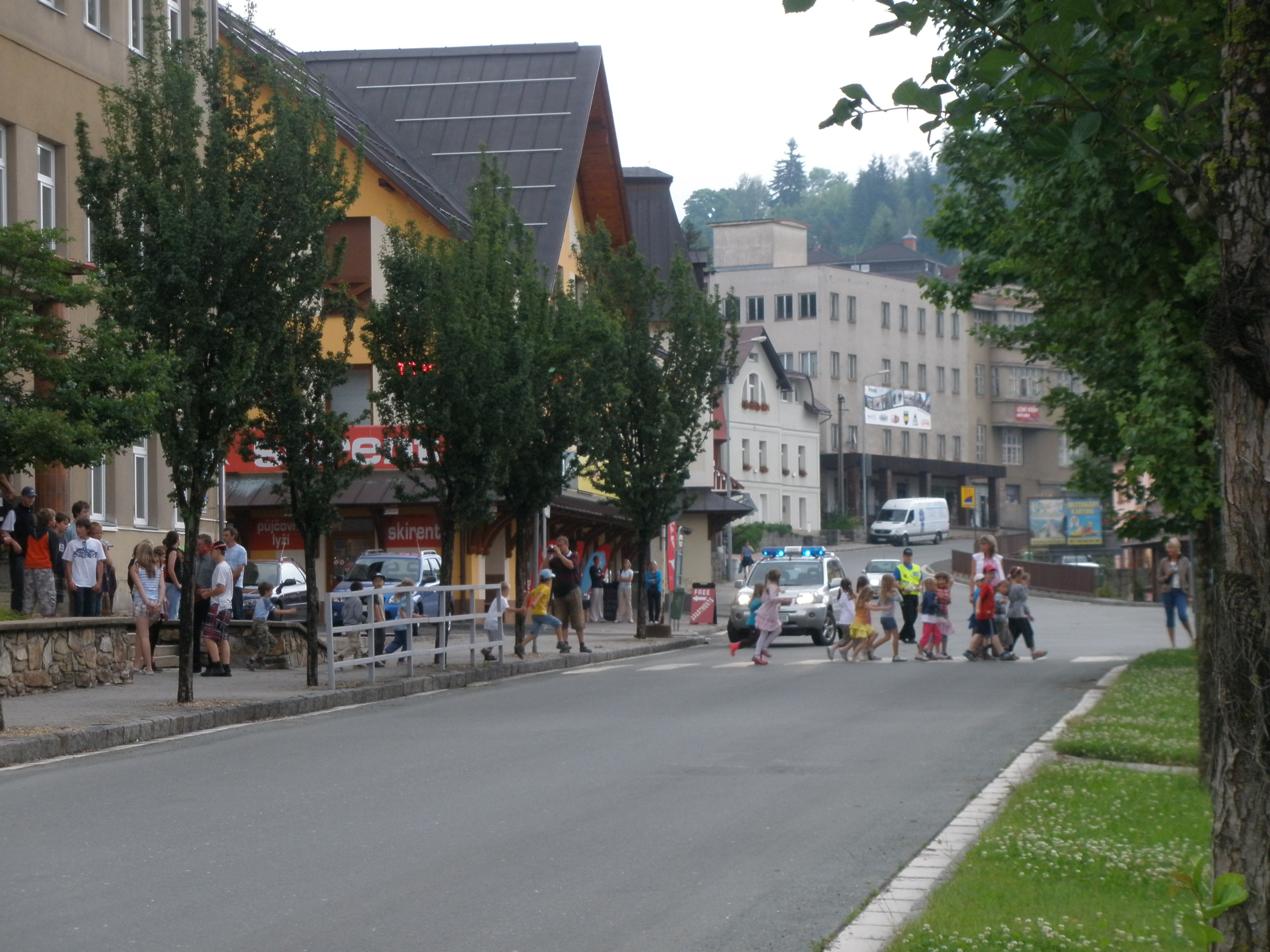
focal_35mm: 99
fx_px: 3632
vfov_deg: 14.9
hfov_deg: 19.8
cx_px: 635
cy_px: 476
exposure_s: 1/100
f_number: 5
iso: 160
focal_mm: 17.3
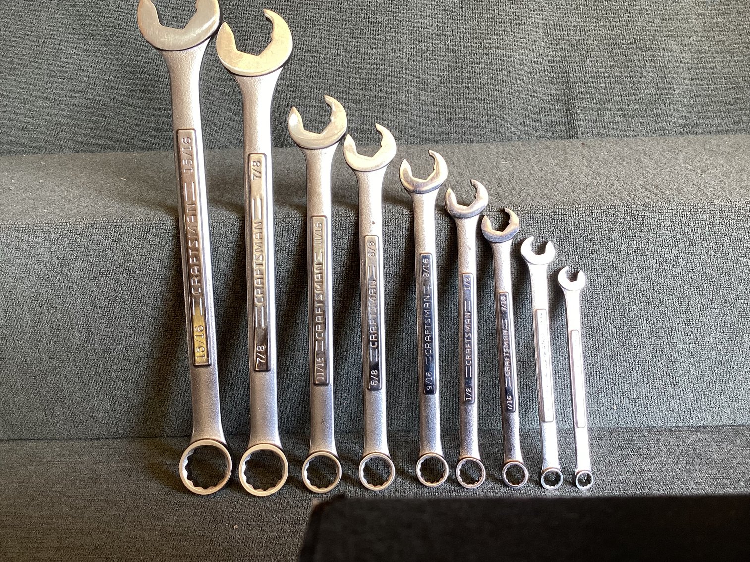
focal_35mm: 31
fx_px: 672
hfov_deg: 58.3
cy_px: 281
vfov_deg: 45.4
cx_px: 375
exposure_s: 1/50
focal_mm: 3.3
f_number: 2.4
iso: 80
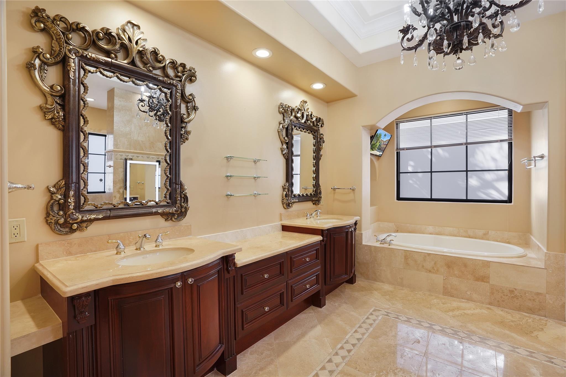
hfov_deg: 96.7
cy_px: 188
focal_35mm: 16
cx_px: 283
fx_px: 252
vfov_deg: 73.8
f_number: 4.5
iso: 320
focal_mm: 16
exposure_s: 1/125
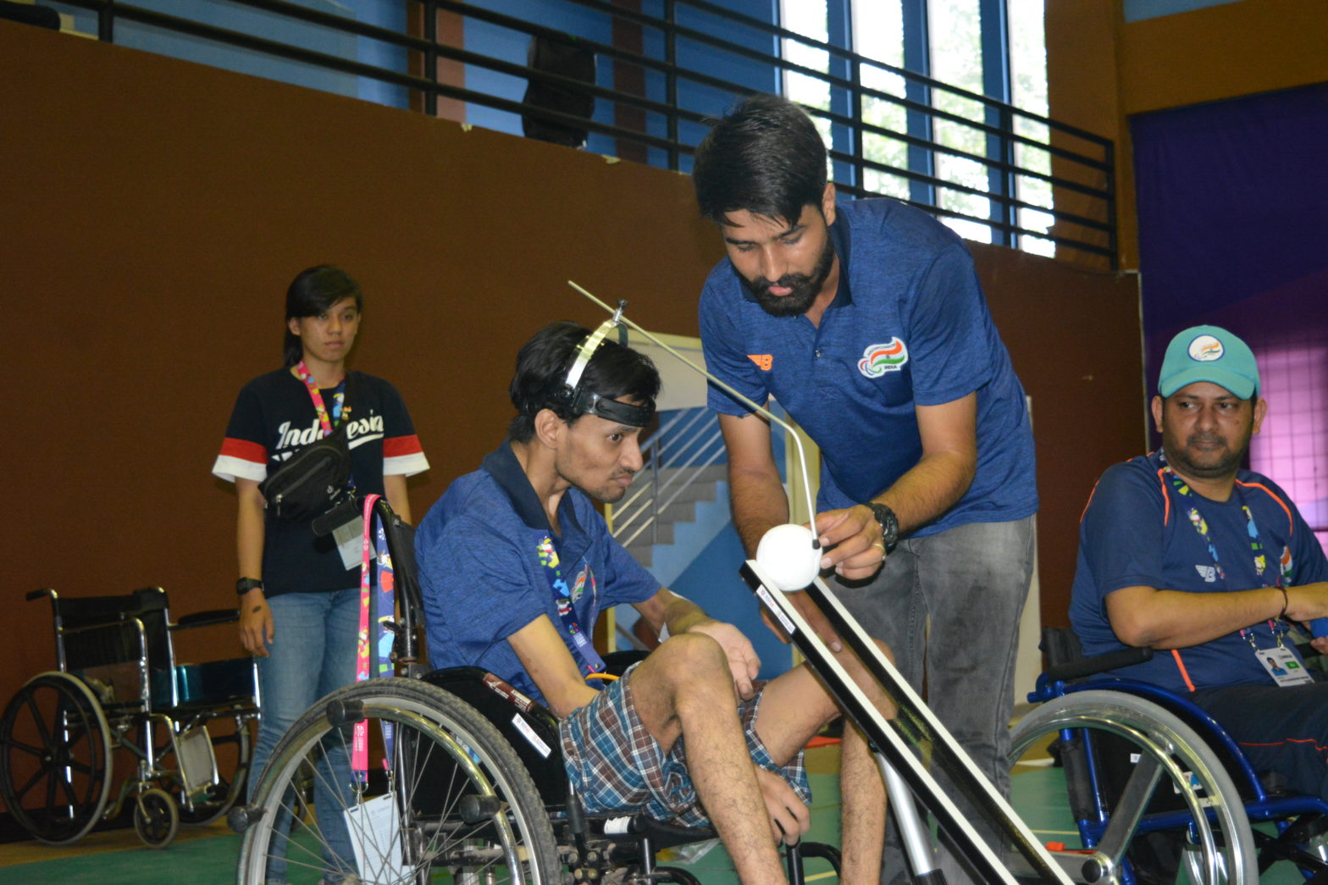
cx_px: 664
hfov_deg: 35.1
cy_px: 442
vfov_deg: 23.8
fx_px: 2102
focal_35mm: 57
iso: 2500
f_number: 4.8
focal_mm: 38
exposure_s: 1/60
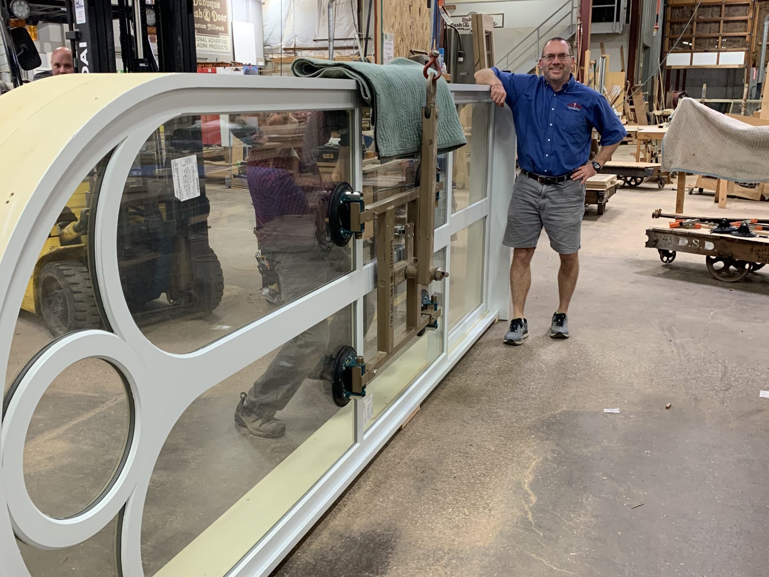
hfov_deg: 67.3
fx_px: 578
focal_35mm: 26
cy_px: 288
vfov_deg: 53.1
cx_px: 384
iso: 125
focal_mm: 4.25
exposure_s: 1/60
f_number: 1.8
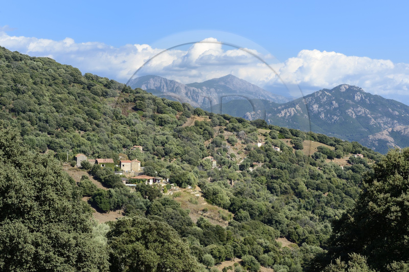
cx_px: 204
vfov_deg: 16.6
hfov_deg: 24.8
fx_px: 931
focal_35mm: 82
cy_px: 136
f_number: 10
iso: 200
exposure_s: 1/250
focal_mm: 82
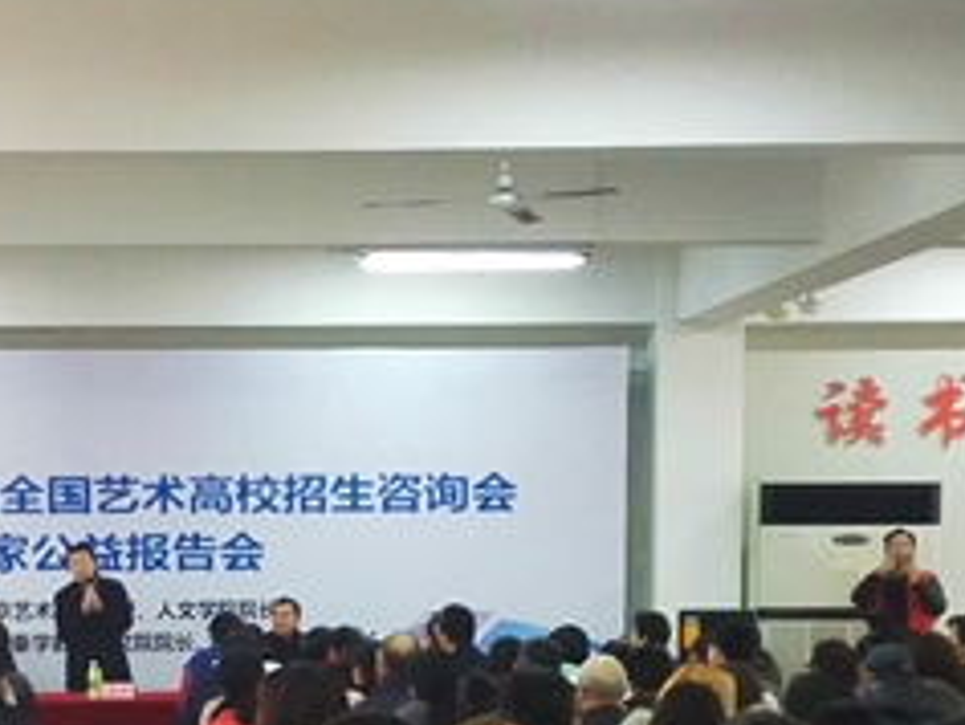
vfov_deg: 14.8
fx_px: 2733
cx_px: 159
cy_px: 782
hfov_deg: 19.8
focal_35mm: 98
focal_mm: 3.8
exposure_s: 1/33.3
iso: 250
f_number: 2
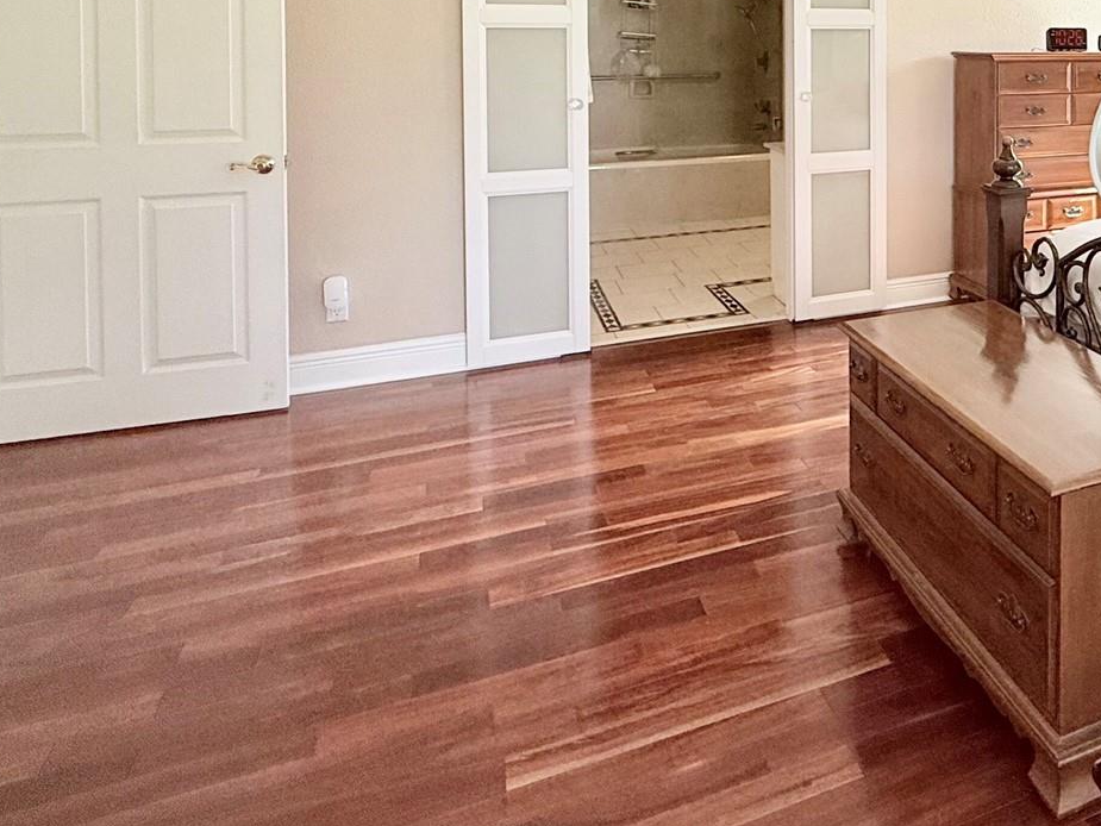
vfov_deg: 41.3
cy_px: 58
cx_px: 991
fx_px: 986
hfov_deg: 51.5
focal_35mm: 31
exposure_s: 1/99
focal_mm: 2.22
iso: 100
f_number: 2.2
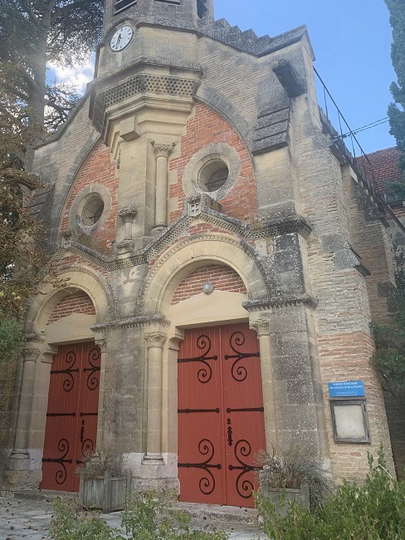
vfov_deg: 56.5
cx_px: 164
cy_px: 224
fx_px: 499
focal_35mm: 32
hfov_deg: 44.0
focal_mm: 4.25
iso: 25
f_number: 1.8
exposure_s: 1/194
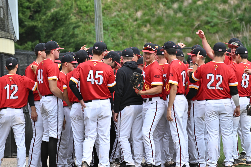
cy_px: 96
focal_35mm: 284
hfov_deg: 7.3
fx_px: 1980
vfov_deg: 4.8
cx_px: 136
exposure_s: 1/3200
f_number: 5.6
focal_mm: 200
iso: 1600
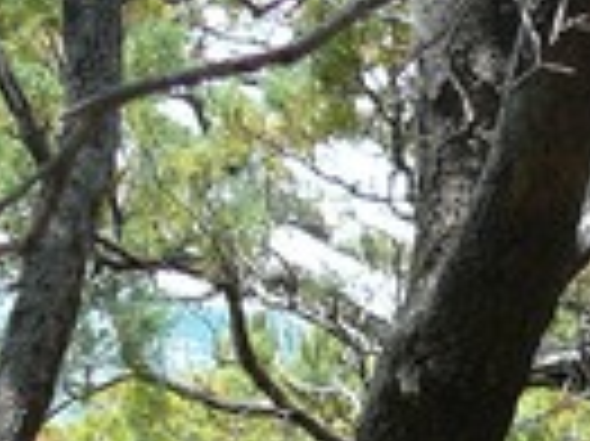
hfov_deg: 9.3
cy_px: 927
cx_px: 1126
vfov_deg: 7.1
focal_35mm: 201
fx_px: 3423
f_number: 2.8
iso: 100
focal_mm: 7.4
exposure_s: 1/80
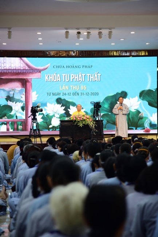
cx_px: 79
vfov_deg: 17.1
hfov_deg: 11.4
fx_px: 789
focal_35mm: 120
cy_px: 118
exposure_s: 1/40
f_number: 4
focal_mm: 120
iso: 800
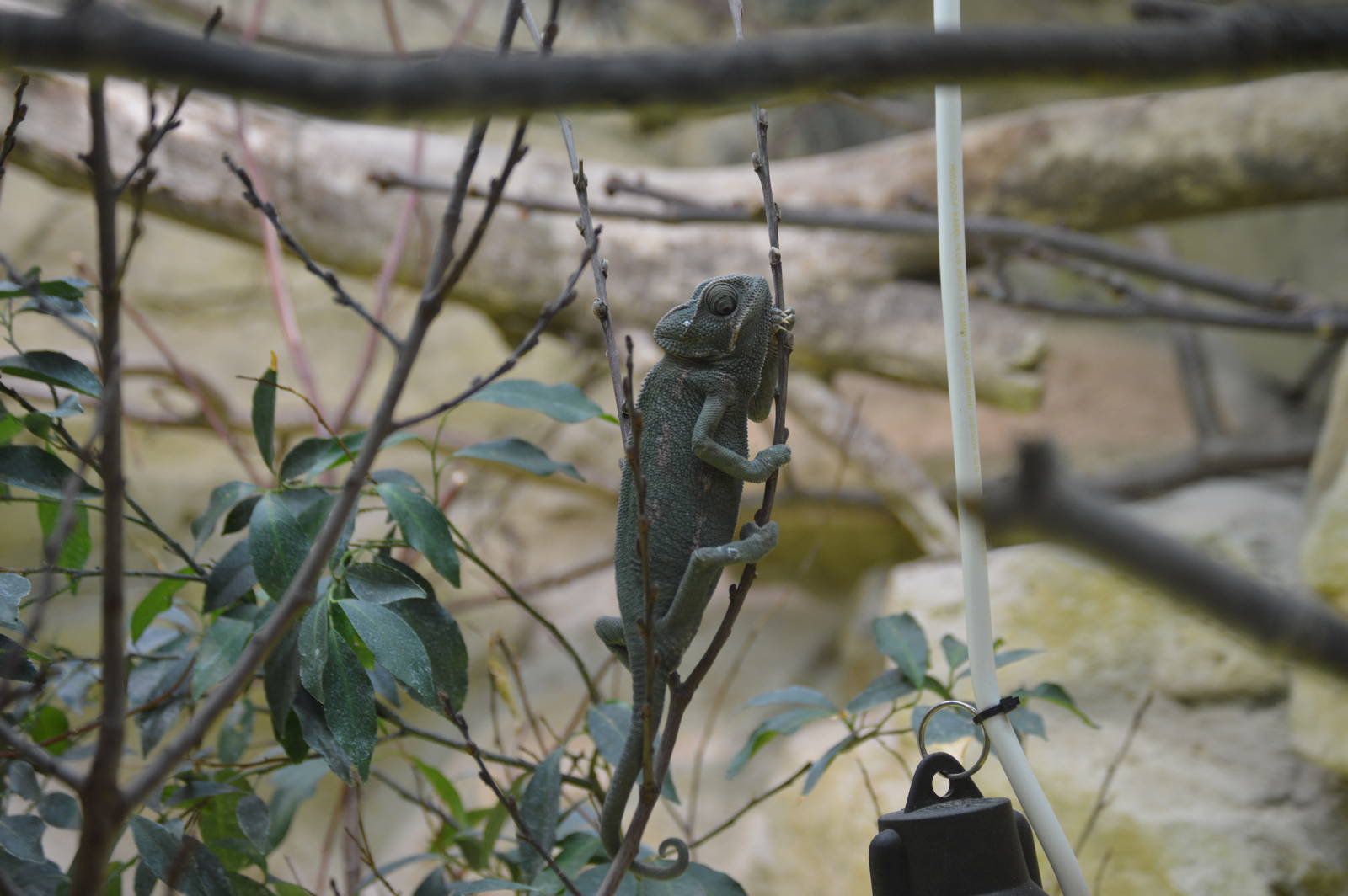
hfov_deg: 24.6
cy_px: 448
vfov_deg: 16.5
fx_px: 3087
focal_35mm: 82
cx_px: 674
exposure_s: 1/80
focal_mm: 55
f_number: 4.5
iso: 400
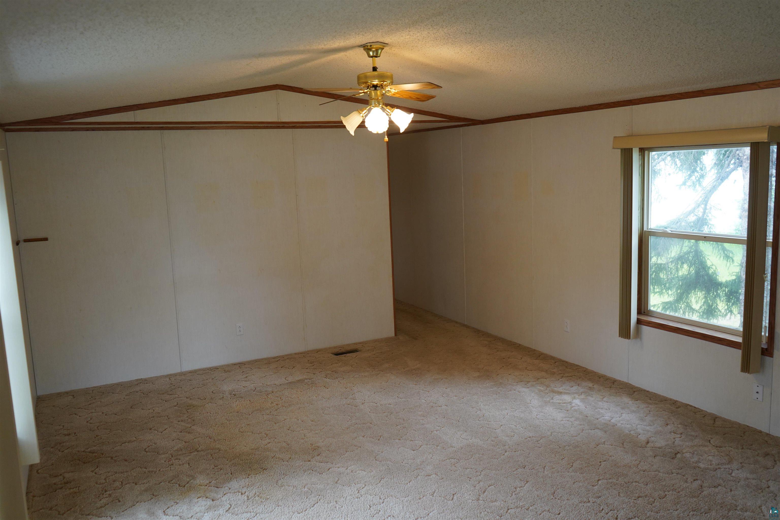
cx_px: 390
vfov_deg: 45.0
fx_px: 628
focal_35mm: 29
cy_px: 260
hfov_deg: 63.7
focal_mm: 29
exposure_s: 1/160
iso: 1000
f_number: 4
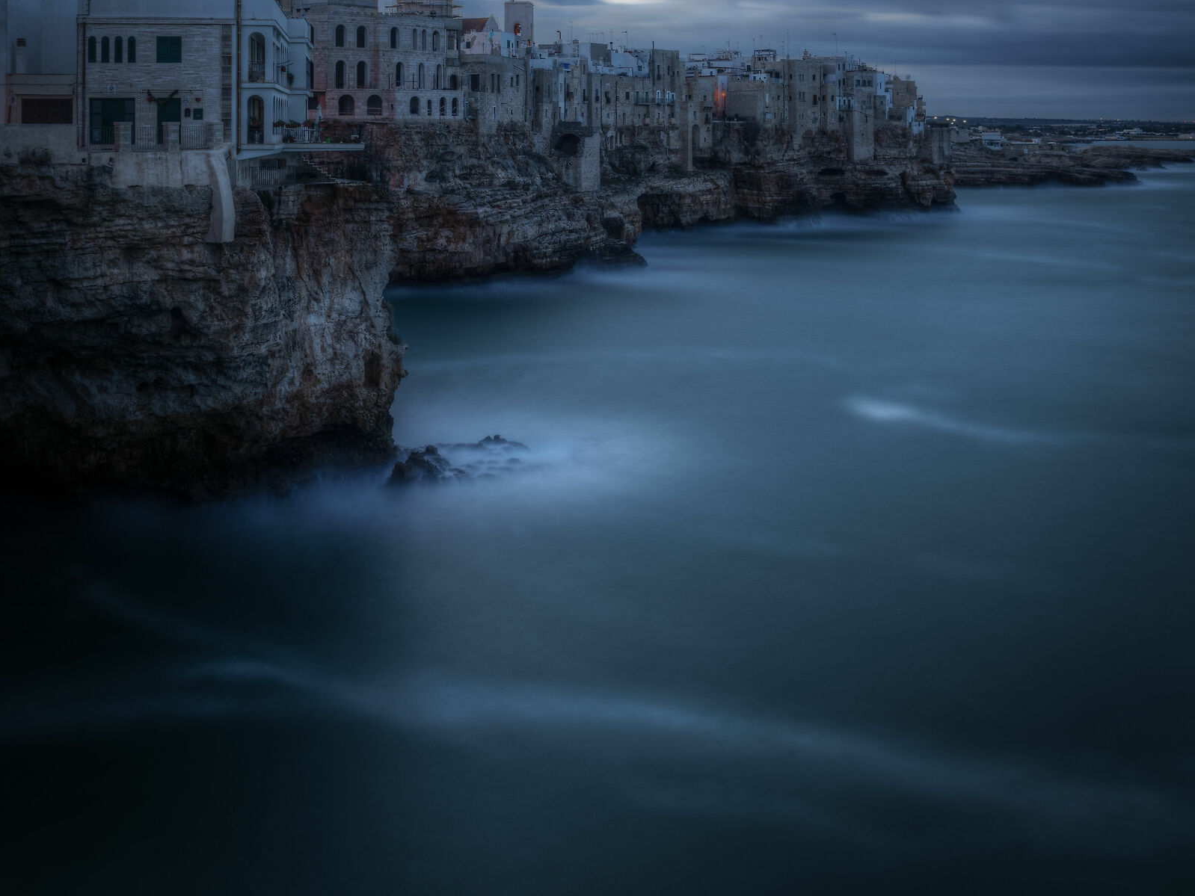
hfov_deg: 47.9
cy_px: 95
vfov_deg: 34.8
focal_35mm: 39
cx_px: 598
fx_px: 1347
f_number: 4.5
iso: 100
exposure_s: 119
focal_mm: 27
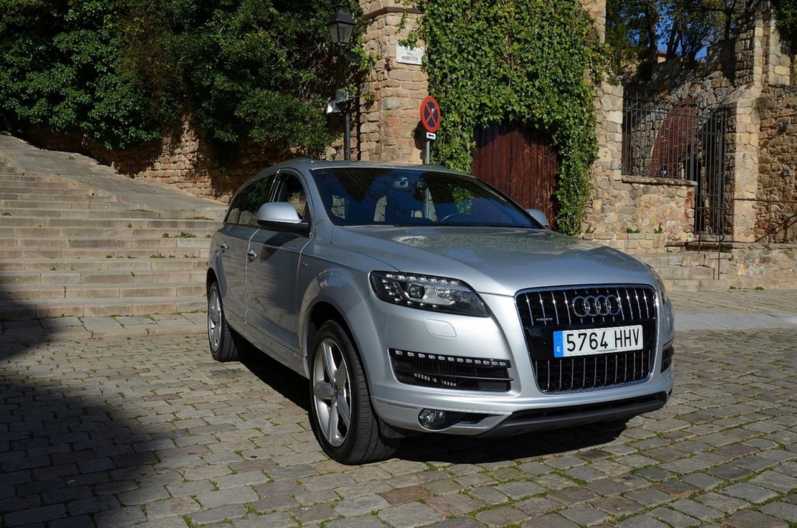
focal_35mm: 32
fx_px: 696
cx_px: 398
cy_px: 264
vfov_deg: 41.5
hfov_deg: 59.6
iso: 100
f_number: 9
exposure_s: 1/320
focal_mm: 21
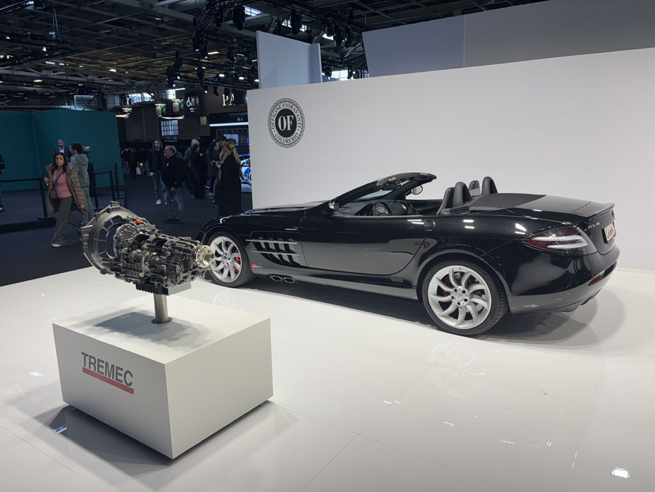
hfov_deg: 67.3
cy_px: 246
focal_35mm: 26
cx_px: 328
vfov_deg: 53.1
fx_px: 492
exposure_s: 1/173
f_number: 1.6
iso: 40
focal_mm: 5.96
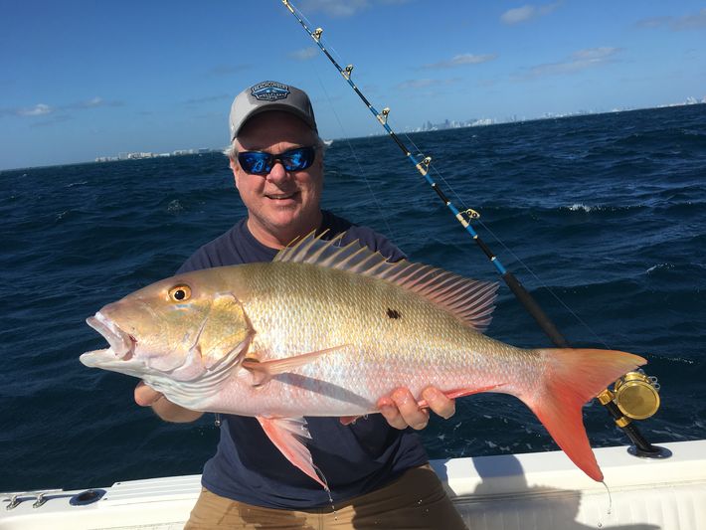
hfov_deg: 61.6
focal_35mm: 29
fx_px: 592
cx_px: 353
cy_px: 265
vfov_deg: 48.3
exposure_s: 1/2564
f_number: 2.2
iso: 25
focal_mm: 4.15
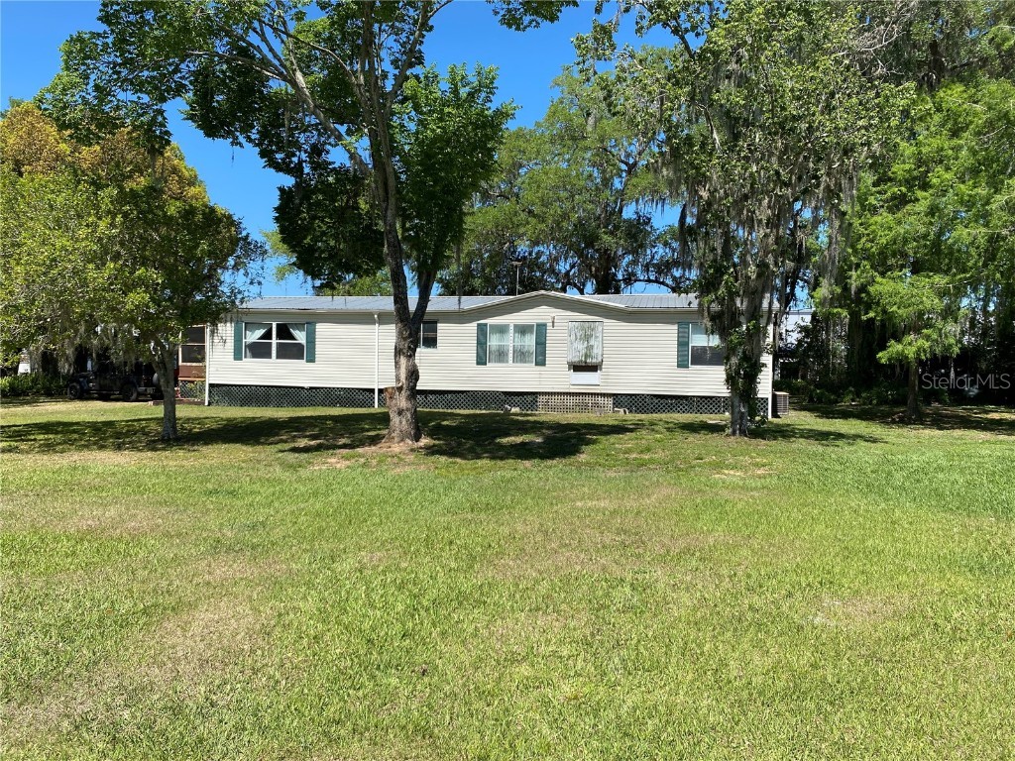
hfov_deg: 67.3
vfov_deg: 53.1
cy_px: 380
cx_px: 508
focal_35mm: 26
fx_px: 762
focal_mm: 4.25
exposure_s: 1/2066
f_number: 1.8
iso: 32
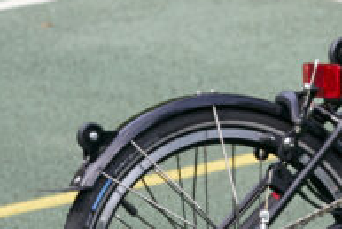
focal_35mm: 540
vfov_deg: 2.6
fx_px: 5134
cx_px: 353
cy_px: 54
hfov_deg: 3.8
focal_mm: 102
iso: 400
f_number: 7.1
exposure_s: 1/400
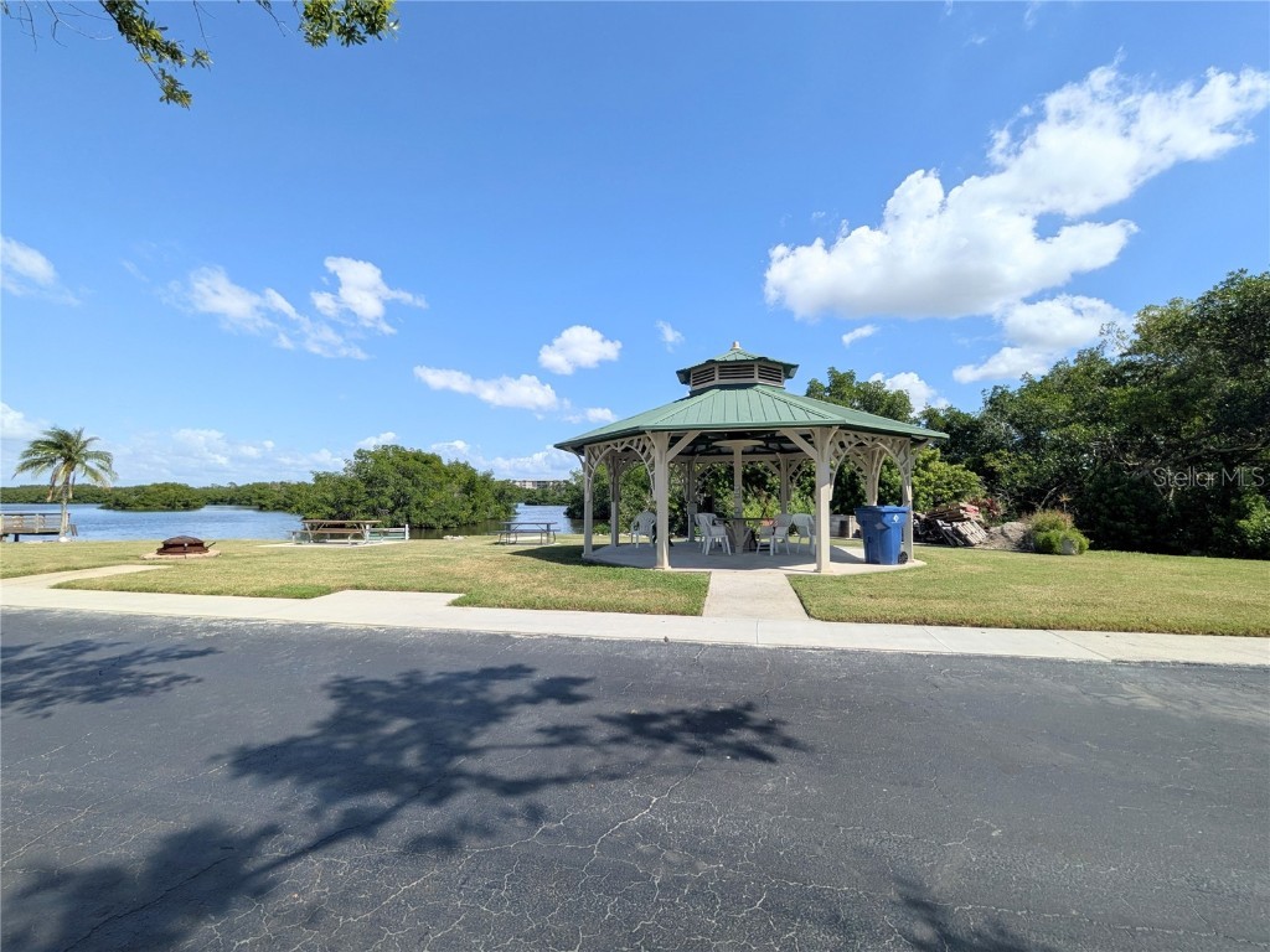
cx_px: 635
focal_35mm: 14
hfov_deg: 102.1
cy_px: 476
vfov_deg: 85.7
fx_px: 514
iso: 49
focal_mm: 1.83
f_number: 2.2
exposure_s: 1/2137
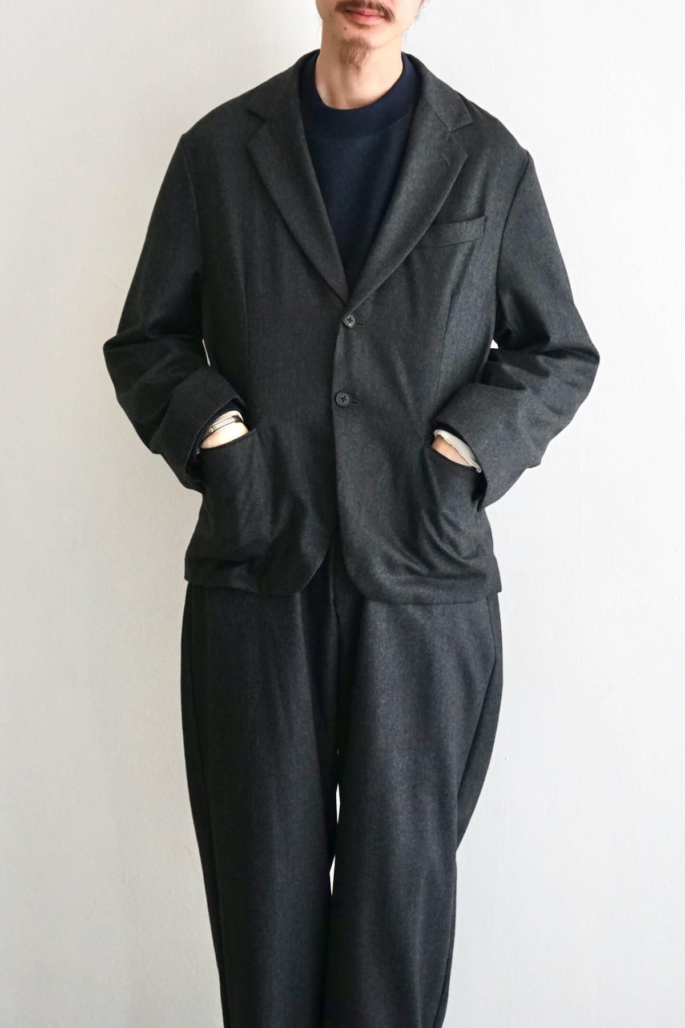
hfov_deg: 24.2
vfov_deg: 35.6
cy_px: 514
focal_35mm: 56
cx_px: 342
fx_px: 1598
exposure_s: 1/160
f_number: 5
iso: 1600
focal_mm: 56
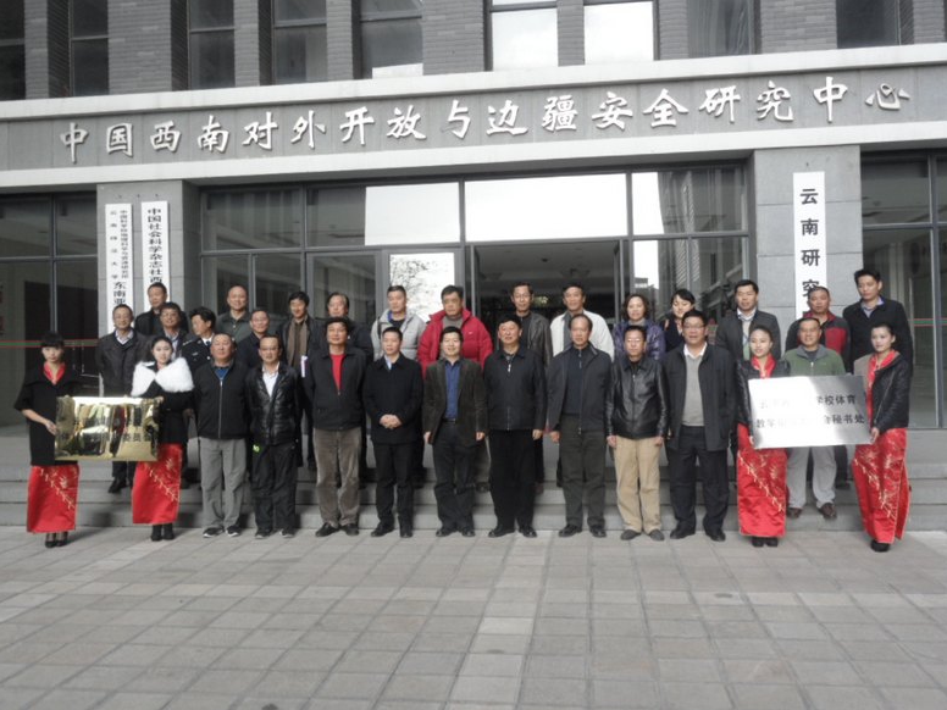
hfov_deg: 55.3
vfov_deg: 42.9
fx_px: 903
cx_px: 465
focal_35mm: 33
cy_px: 345
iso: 100
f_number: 3.7
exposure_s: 1/90
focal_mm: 5.7
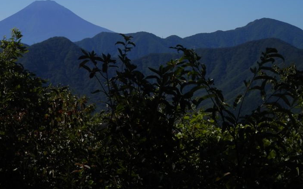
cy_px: 65
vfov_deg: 16.3
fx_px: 660
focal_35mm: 80
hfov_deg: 25.8
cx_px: 131
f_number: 12.4
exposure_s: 1/160
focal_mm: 11.9
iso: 80
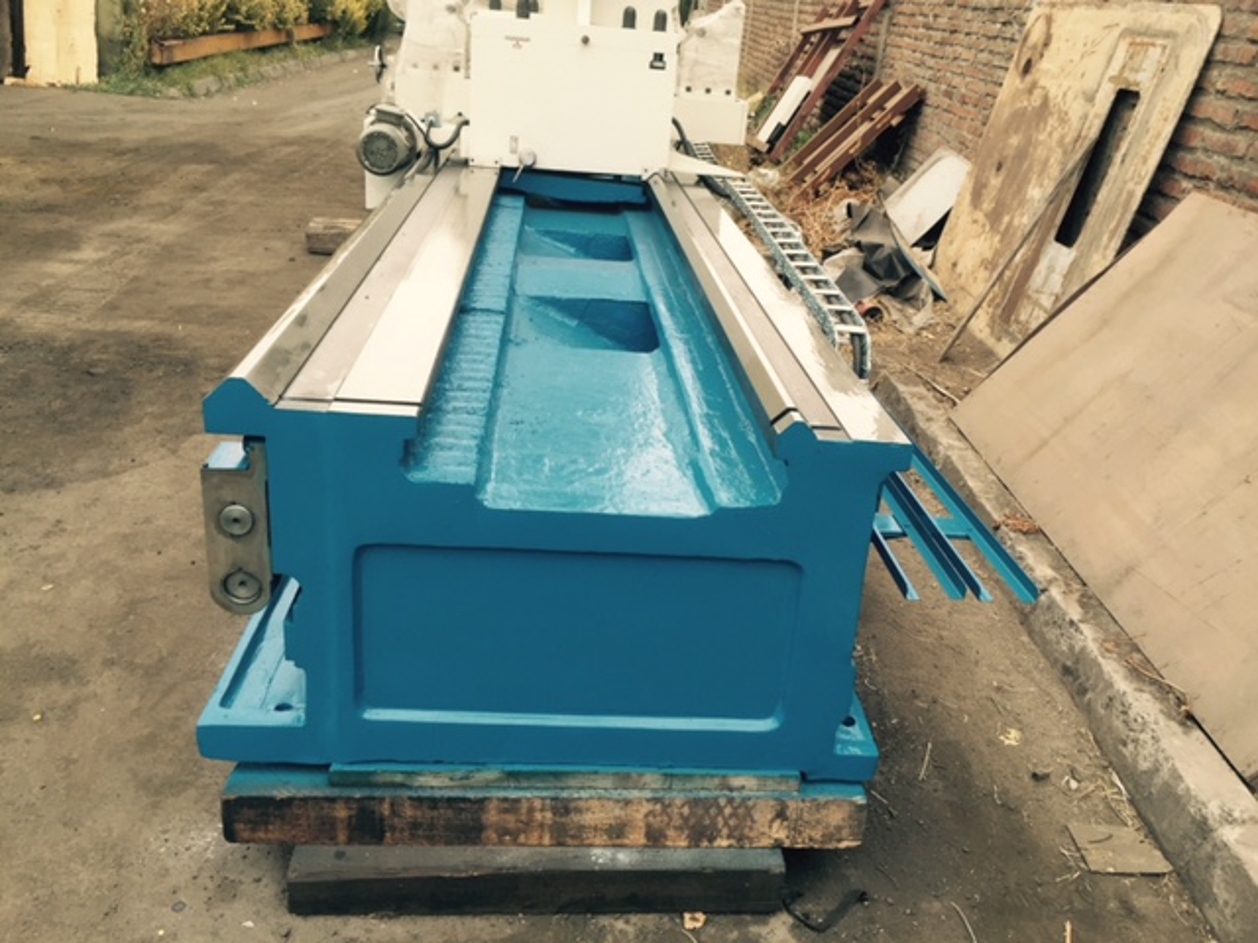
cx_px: 629
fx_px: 1054
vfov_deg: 48.2
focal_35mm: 29
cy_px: 472
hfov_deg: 61.7
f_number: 2.2
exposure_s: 1/120
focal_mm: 4.15
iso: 50
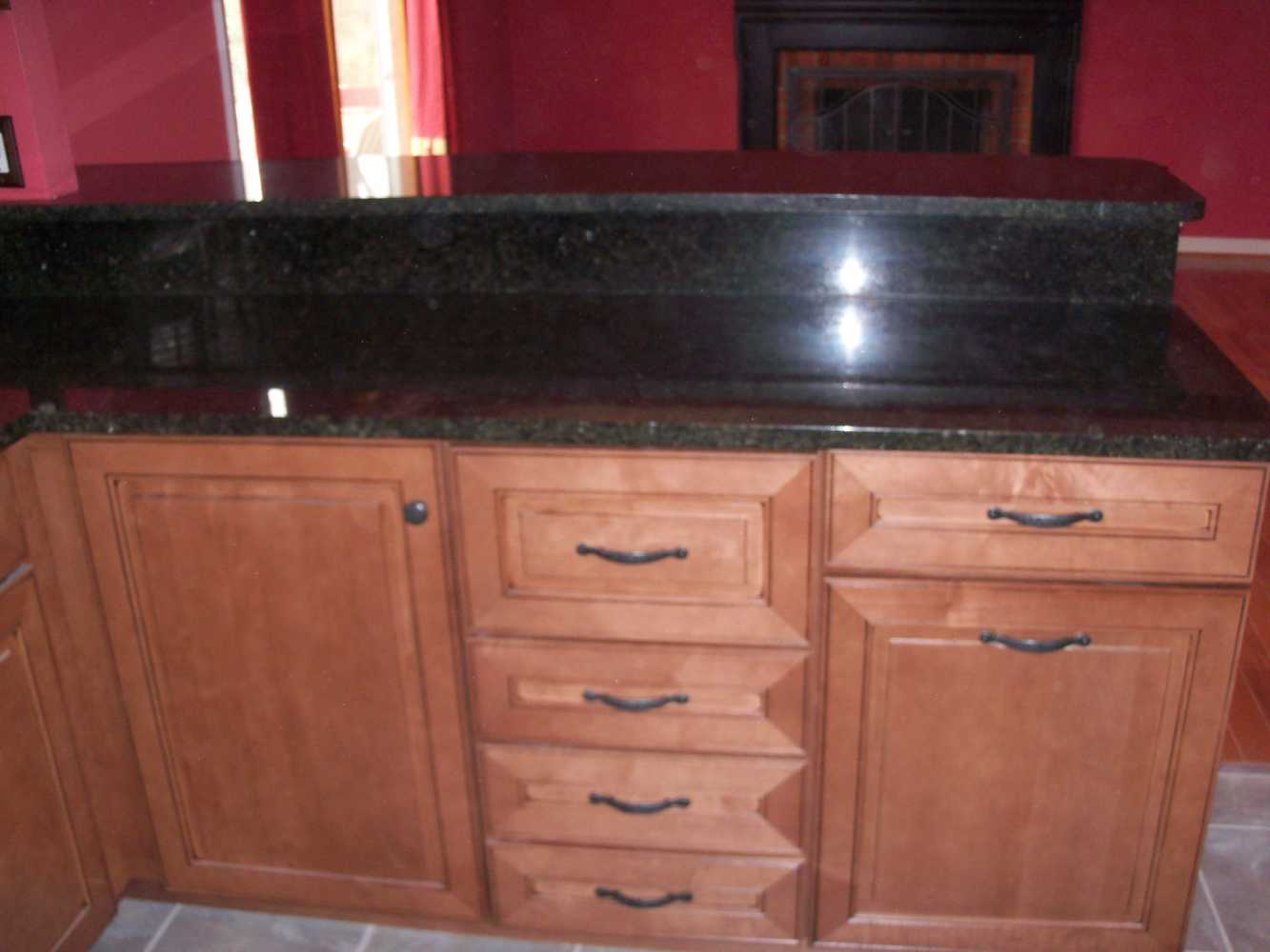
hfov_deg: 52.6
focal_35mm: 35
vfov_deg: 40.7
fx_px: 1284
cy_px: 476
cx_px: 635
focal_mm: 6.3
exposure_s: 1/30
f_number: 3
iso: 125
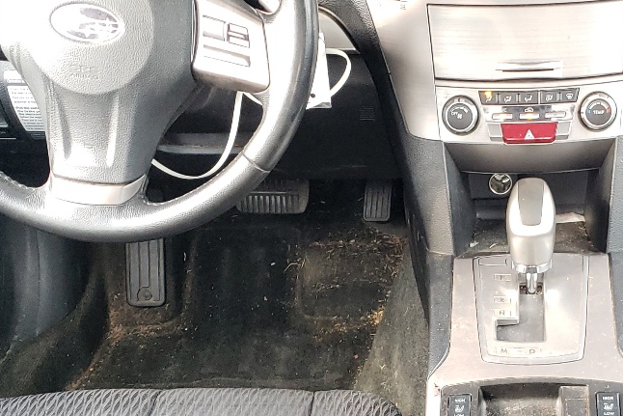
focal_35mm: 67
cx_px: 481
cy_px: 342
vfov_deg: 20.1
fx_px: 1160
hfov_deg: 29.5
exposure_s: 1/50
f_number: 1.5
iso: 168
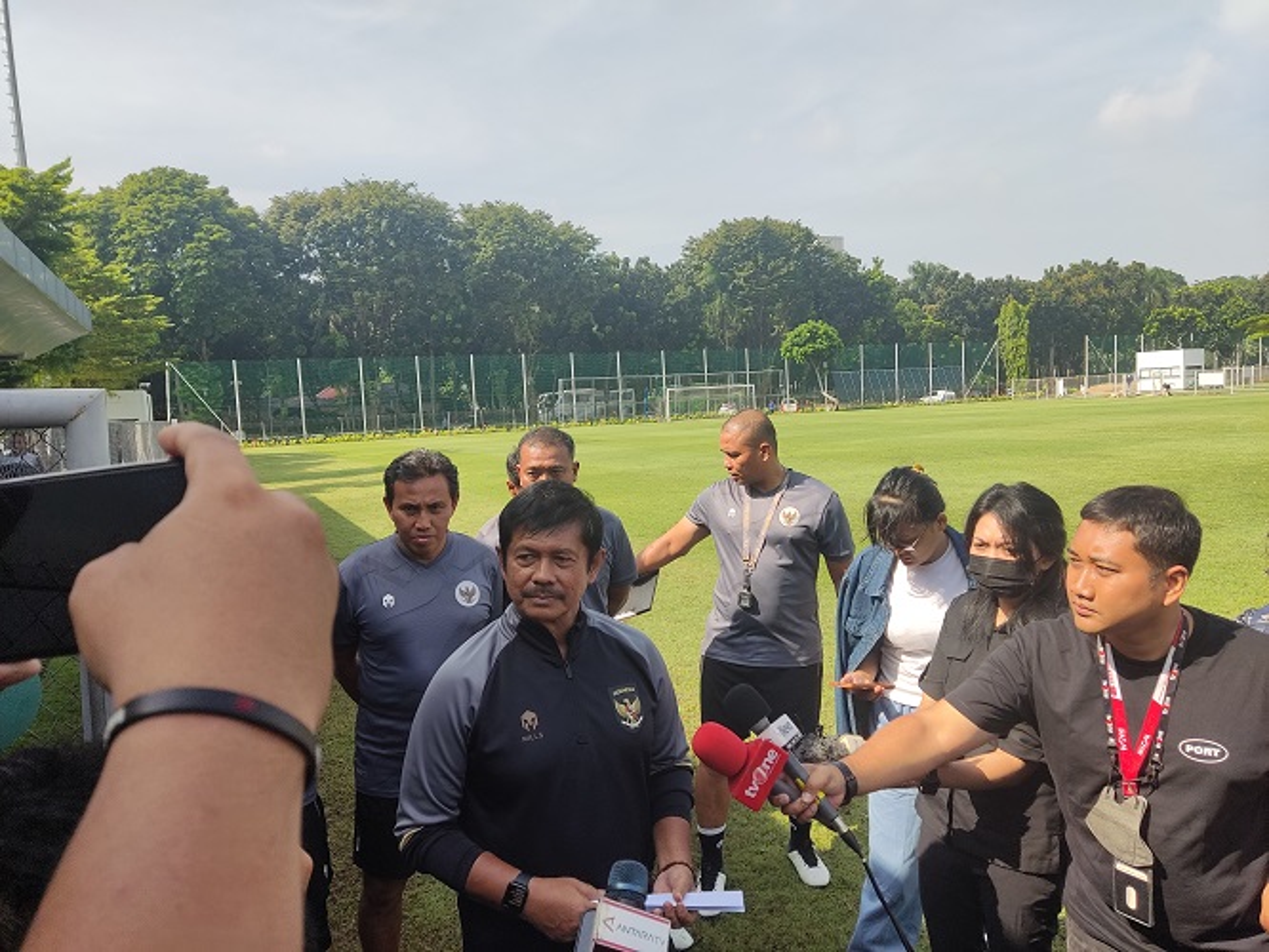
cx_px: 634
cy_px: 476
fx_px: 917
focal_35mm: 25
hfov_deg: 69.4
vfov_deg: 54.9
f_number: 1.79
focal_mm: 4.71
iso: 50
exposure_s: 1/958
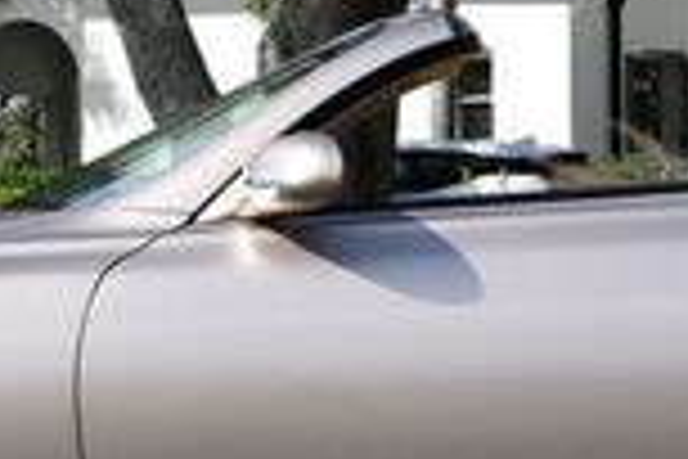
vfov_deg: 5.8
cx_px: 486
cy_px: 27
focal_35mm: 235
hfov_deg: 8.8
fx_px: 4491
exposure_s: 1/320
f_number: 9
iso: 100
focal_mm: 28
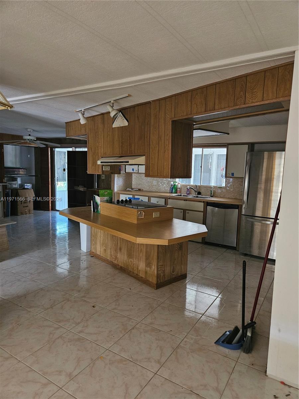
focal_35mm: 23
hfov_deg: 58.9
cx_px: 150
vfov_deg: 73.9
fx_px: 265
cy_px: 200
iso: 640
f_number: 1.8
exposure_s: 1/30
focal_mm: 5.4
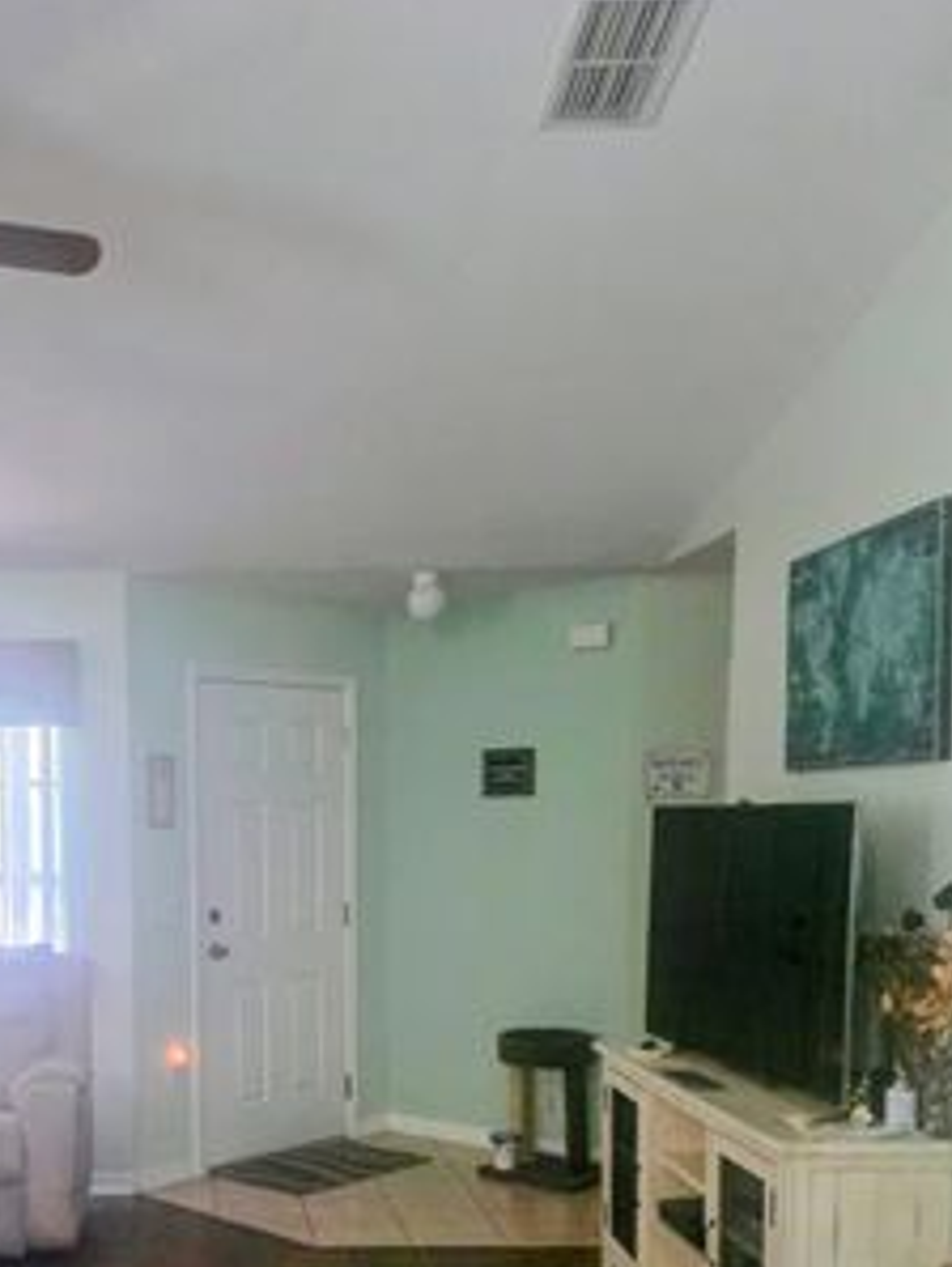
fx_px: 1501
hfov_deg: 34.2
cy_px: 940
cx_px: 198
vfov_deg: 44.3
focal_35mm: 41
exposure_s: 1/120
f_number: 1.7
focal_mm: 6.3
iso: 1250
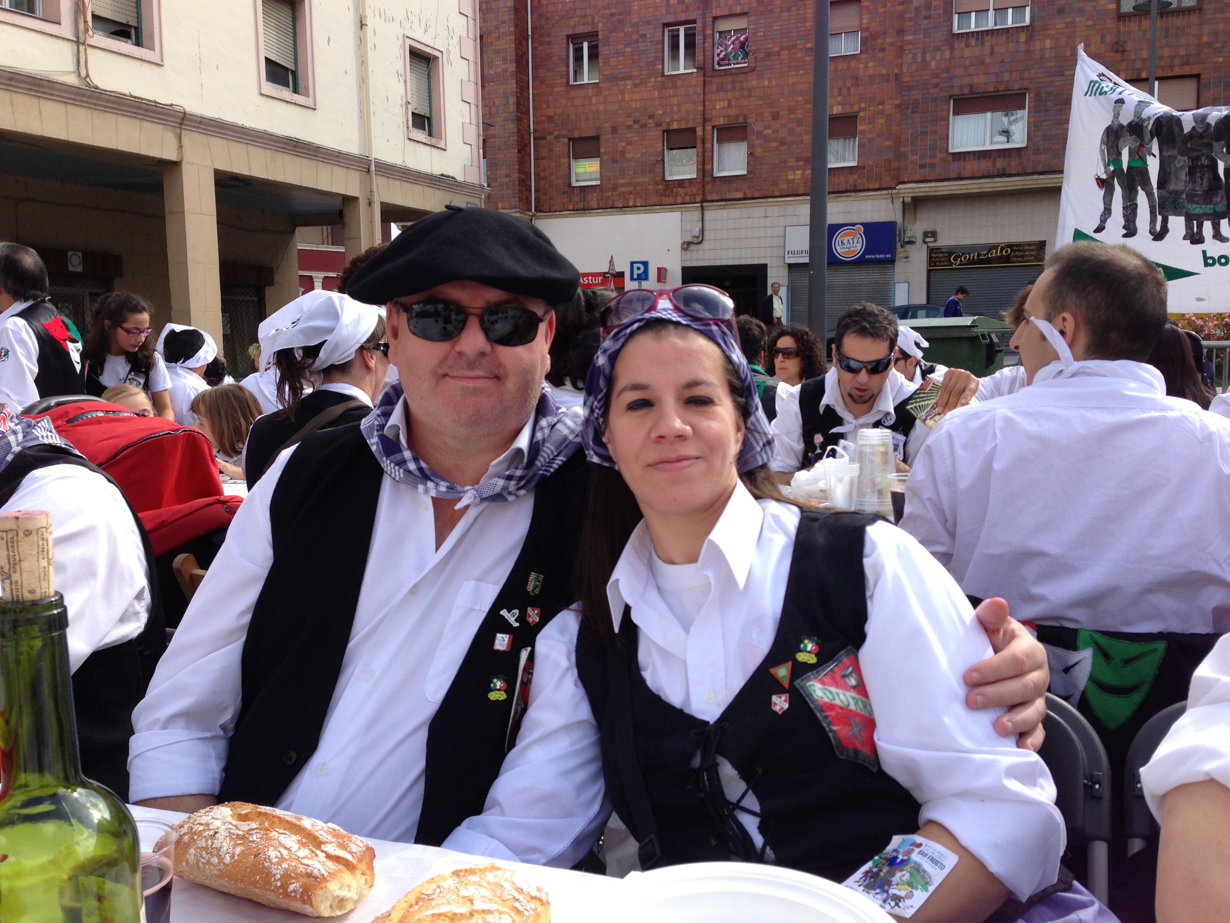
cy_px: 462
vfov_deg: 42.9
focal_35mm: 33
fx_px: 1173
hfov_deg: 55.4
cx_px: 615
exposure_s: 1/471
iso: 50
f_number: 2.4
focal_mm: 4.13
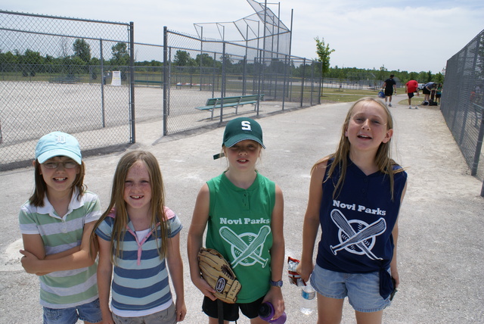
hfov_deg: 67.3
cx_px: 242
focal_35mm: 27
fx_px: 363
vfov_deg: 48.0
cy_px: 162
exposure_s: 1/250
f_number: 10
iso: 100
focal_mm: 18
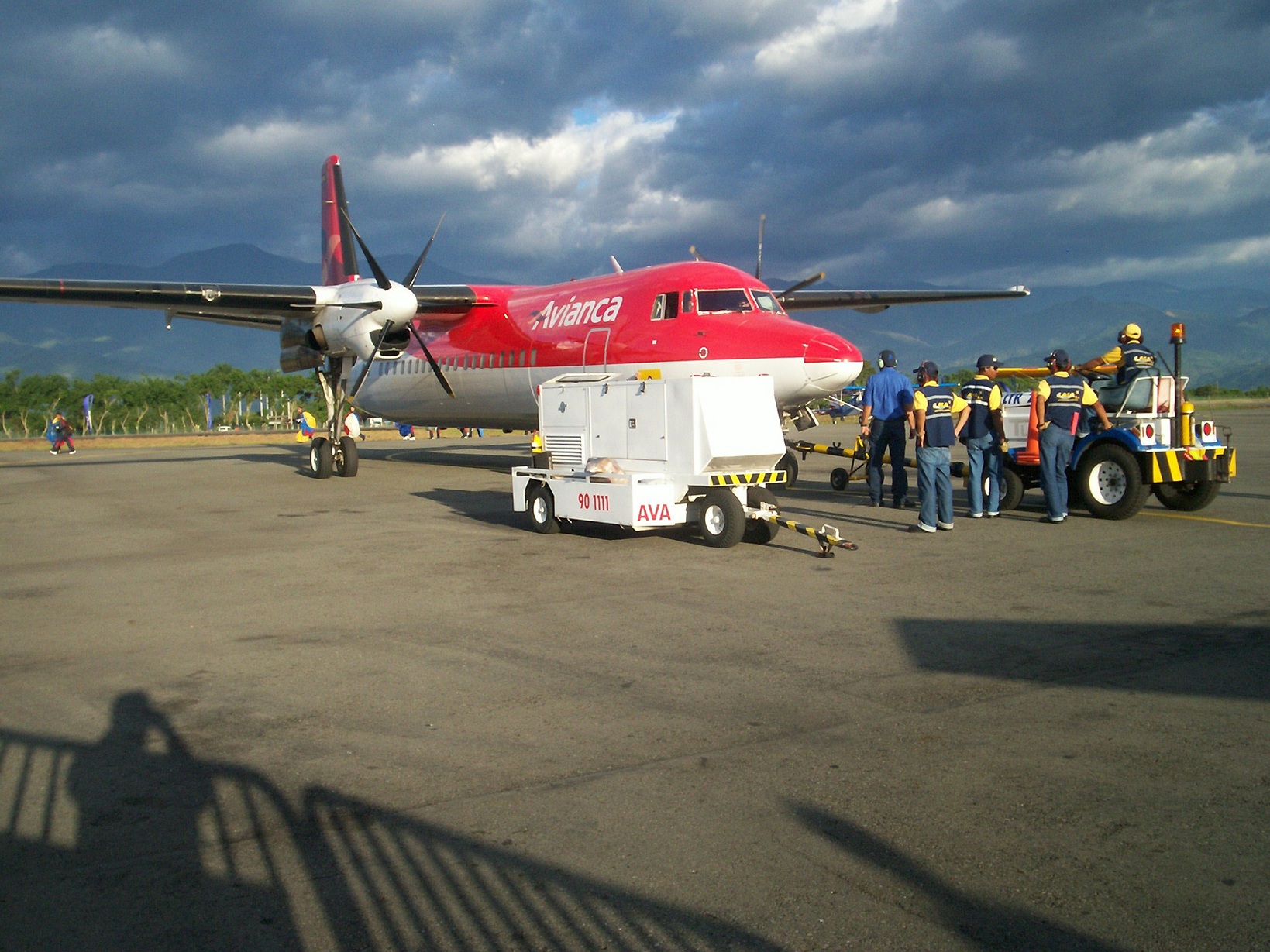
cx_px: 635
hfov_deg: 51.4
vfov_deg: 39.7
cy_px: 476
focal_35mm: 36
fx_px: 1321
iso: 100
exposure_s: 1/427
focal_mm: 5.9
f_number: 4.5
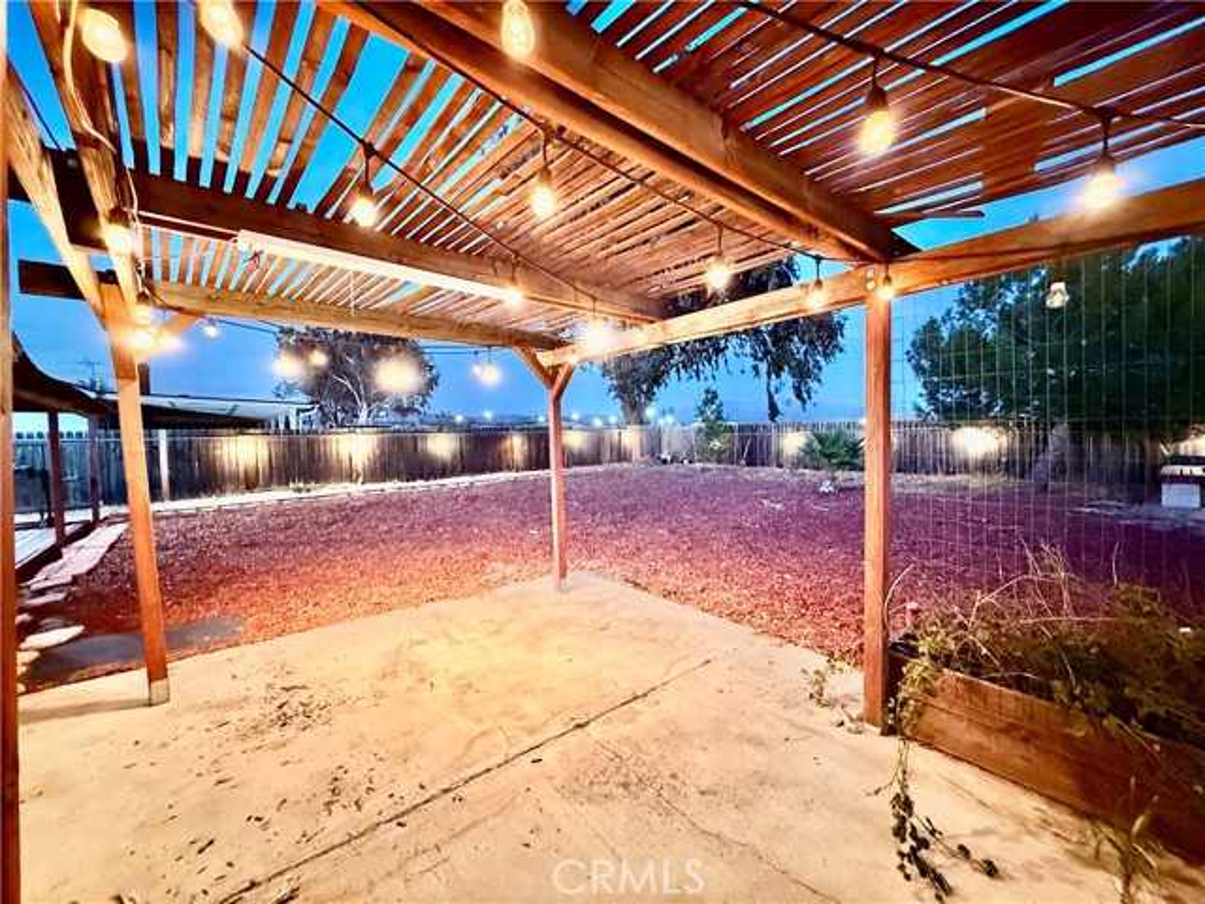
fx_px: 487
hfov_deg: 102.1
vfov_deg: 85.7
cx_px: 602
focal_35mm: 14
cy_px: 452
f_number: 2.2
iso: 1250
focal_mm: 2.22
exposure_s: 1/40
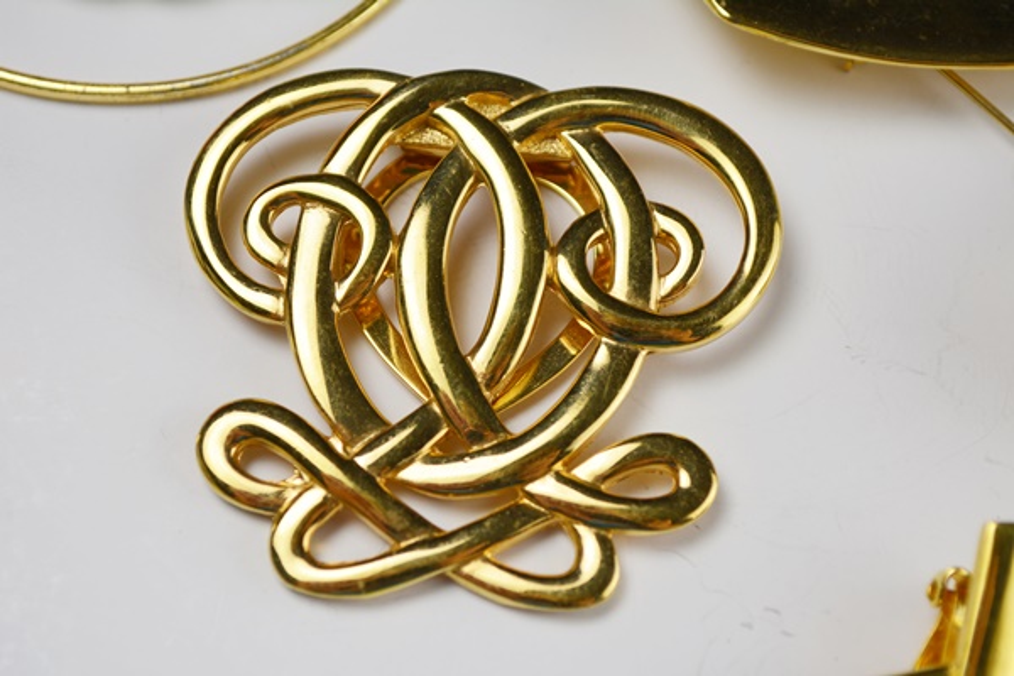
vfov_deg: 16.6
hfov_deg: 24.6
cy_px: 338
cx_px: 507
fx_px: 2324
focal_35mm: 82
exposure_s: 1/200
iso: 200
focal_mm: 55
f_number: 7.1
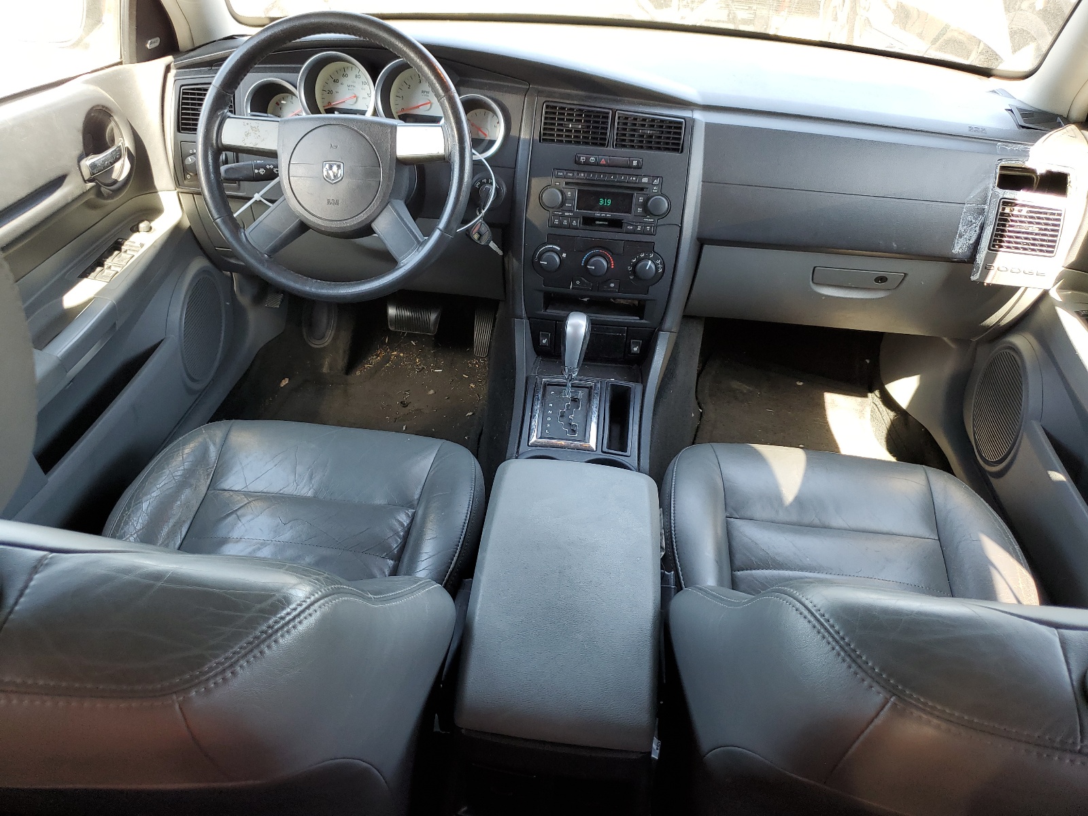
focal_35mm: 26
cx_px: 544
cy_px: 408
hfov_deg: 67.3
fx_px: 817
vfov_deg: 53.1
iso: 52
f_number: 1.5
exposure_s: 1/60.2
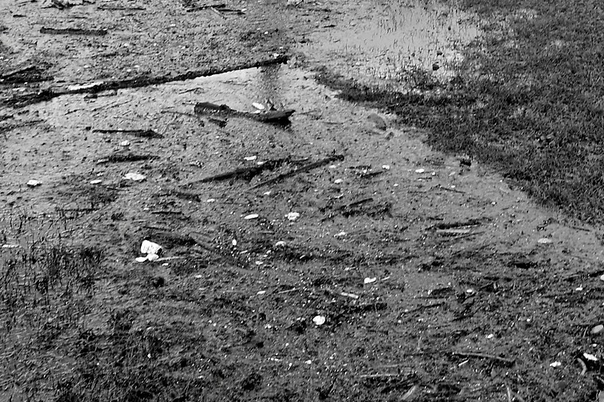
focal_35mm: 76
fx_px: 1274
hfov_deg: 25.7
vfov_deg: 16.4
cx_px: 561
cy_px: -200
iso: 200
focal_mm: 24
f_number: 8
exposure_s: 1/20
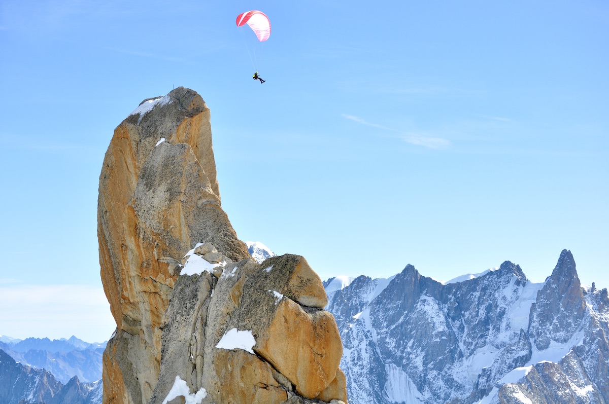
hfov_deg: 24.6
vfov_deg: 16.5
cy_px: 202
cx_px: 304
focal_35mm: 82
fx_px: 1394
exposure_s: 1/400
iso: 200
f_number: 10
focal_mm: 55
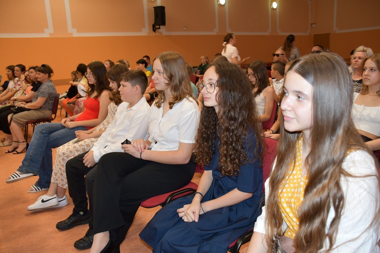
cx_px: 190
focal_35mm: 30
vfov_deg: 43.6
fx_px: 317
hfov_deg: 61.9
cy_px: 126
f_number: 3.5
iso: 800
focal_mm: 20
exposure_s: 1/60
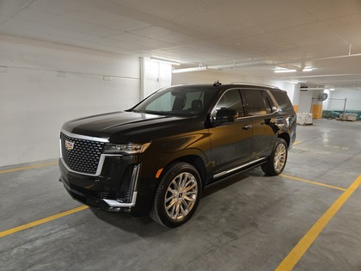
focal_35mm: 23
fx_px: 240
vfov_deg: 58.9
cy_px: 136
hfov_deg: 73.9
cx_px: 180
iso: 320
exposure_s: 1/120
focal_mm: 5.4
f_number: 1.8
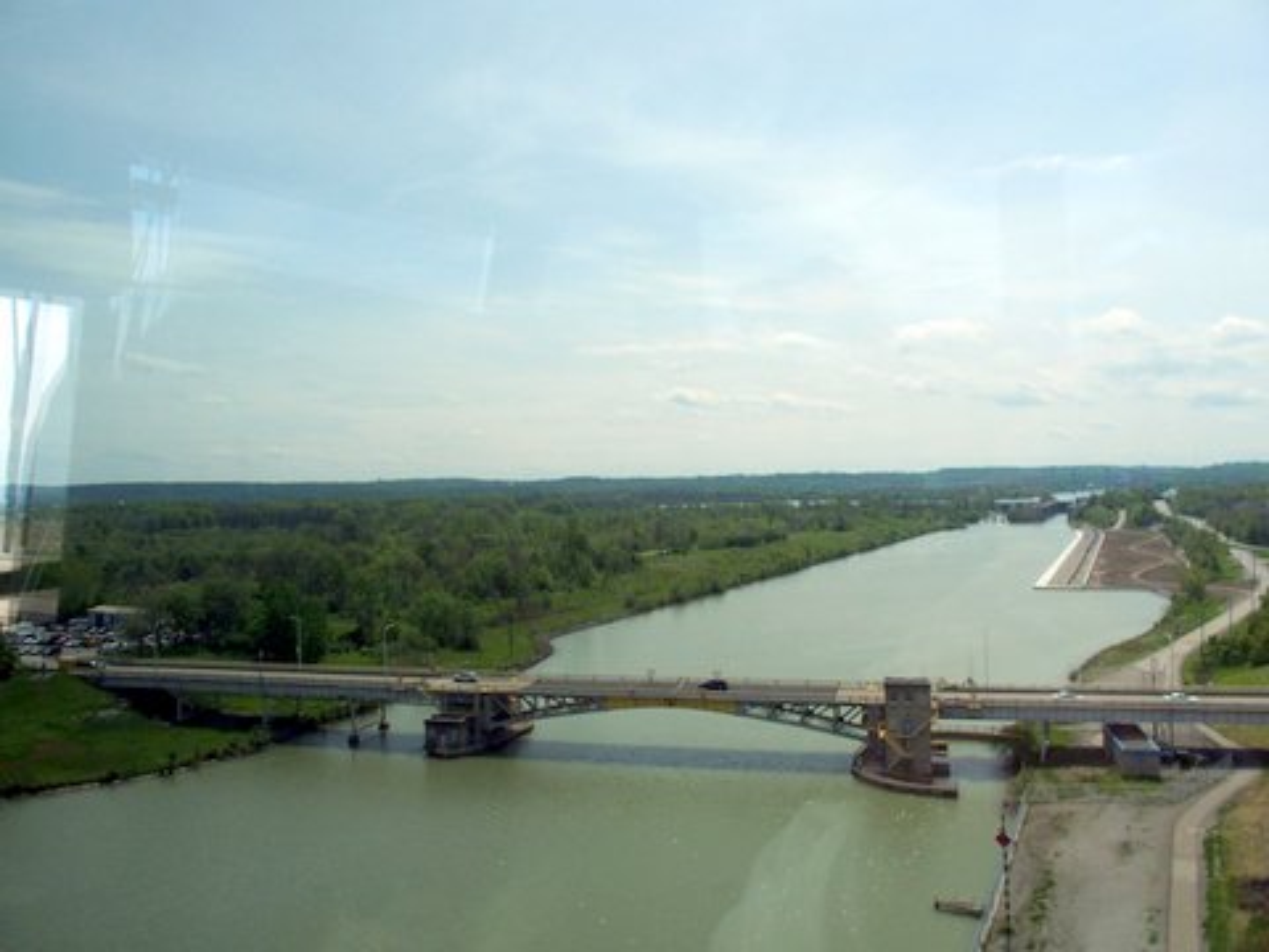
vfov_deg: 49.7
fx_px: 1026
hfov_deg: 63.4
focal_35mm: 28
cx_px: 634
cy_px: 476
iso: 100
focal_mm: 6
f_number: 3.5
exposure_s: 1/320
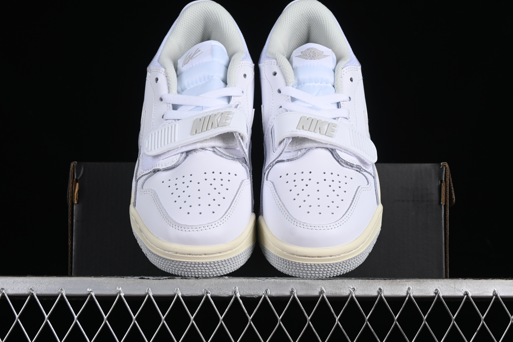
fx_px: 1069
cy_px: 171
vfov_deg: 18.2
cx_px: 256
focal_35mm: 75
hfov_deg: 27.0
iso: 160
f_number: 8
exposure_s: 1/100
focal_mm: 50
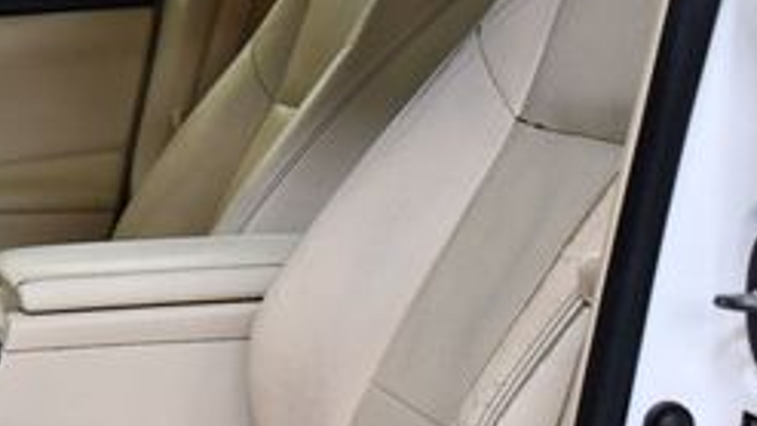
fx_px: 1967
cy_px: 116
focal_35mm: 98
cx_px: -202
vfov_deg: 12.3
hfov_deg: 20.1
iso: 800
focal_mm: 18
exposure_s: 1/160
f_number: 3.5
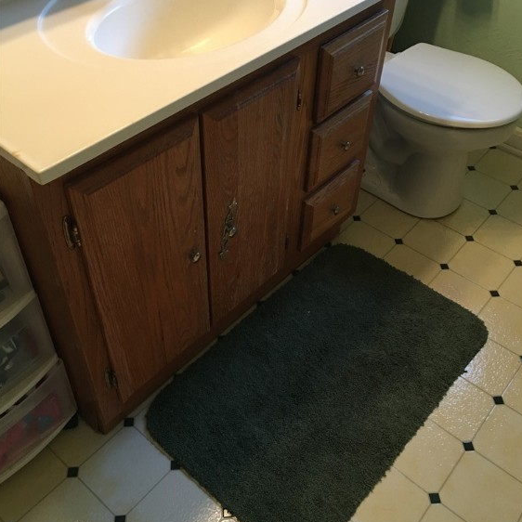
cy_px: 245
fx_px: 597
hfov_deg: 47.2
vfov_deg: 47.2
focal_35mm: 35
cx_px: 265
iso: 64
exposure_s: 1/15
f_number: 2.2
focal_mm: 4.15
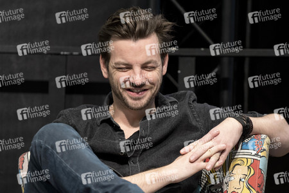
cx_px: 144
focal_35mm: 300
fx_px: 2408
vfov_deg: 4.6
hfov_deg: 6.9
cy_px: 96
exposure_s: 1/200
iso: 2500
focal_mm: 300
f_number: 5.6
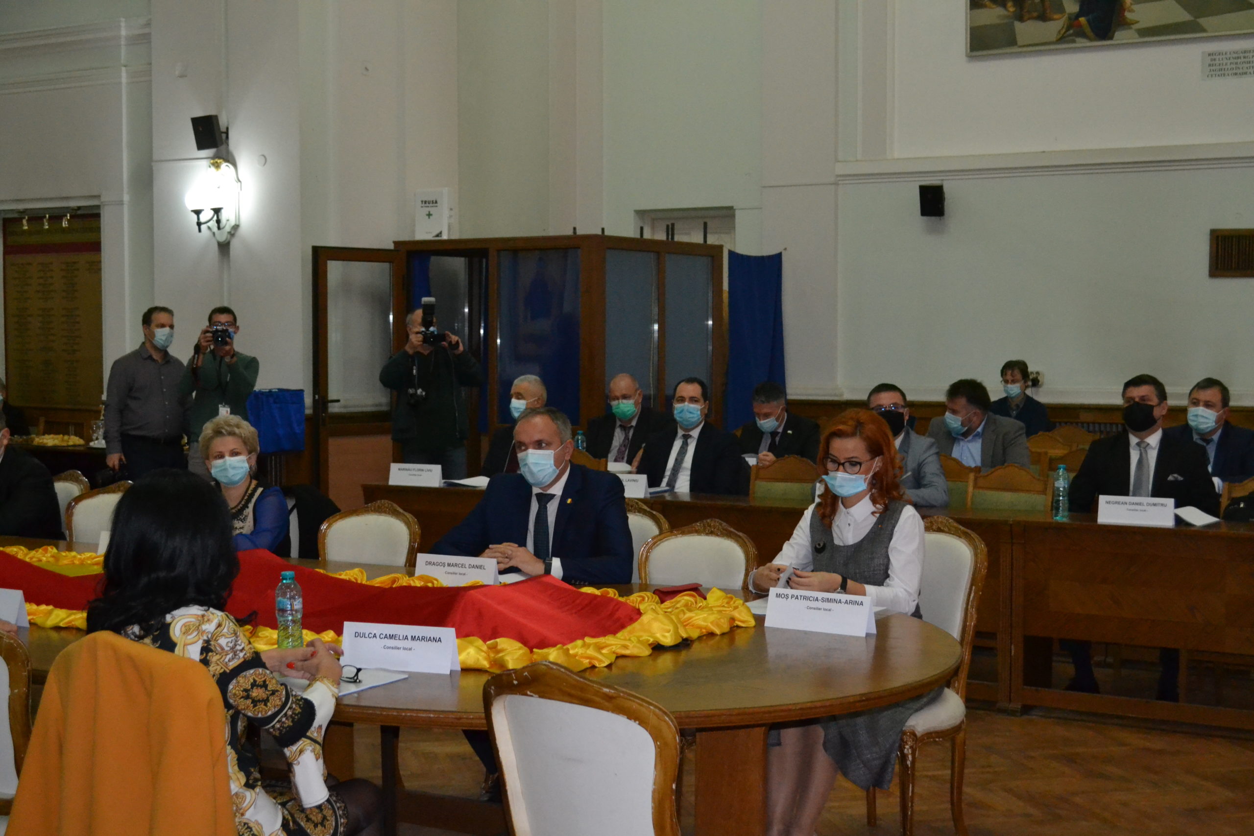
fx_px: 1829
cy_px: 418
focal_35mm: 52
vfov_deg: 25.8
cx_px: 627
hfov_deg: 37.8
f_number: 5
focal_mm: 35
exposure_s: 1/60
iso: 3200
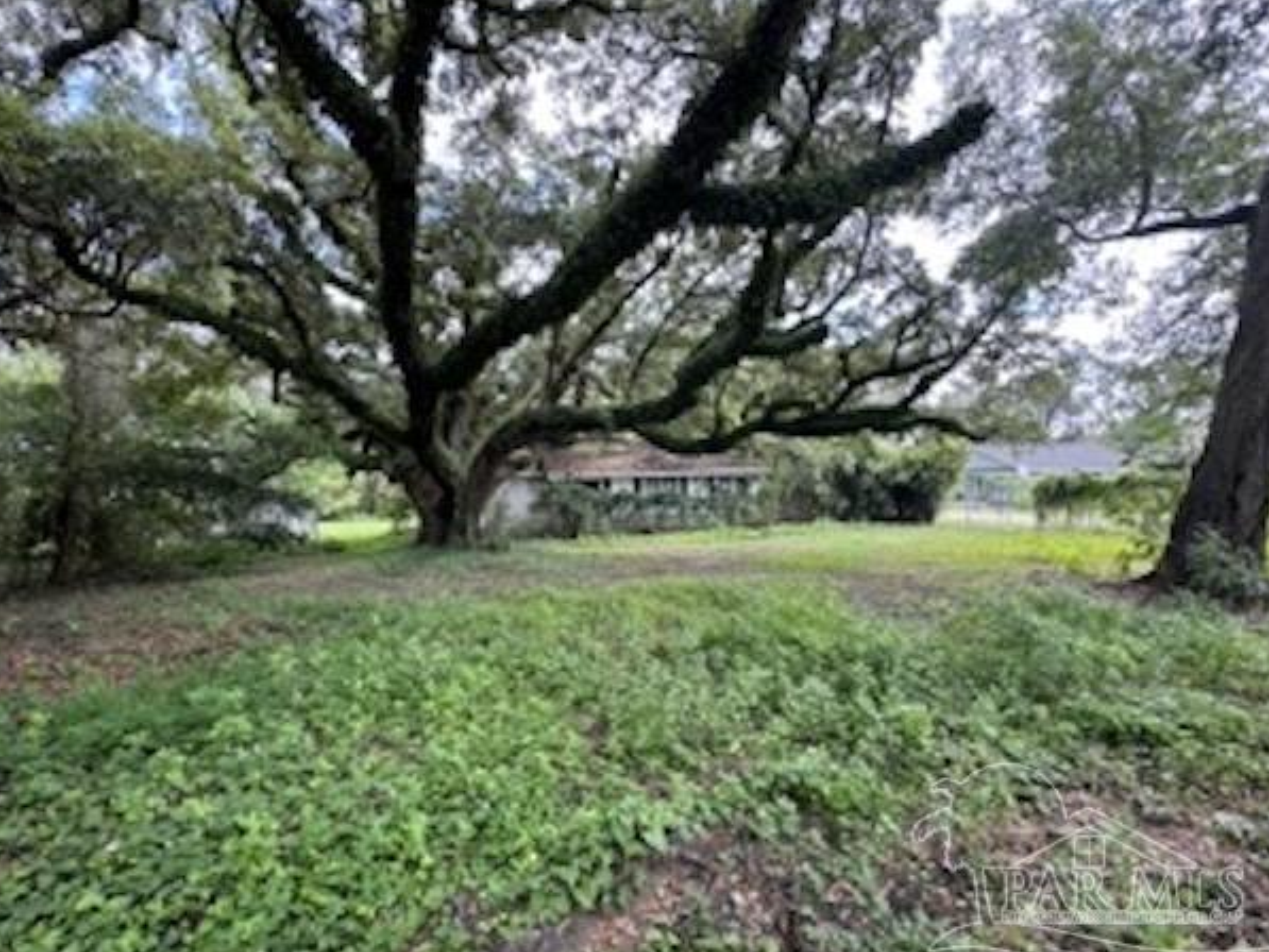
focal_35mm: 15
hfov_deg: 98.1
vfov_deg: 81.8
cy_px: 484
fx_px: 550
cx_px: 612
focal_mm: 2.22
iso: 50
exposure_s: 1/99
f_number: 2.2
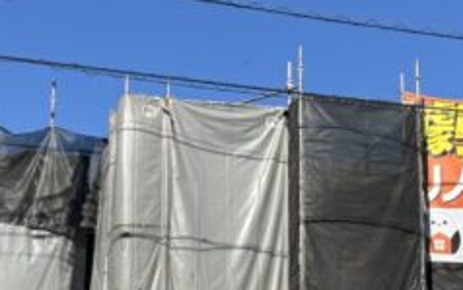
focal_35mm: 89
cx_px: 272
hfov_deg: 23.3
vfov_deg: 14.6
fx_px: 1124
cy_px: 216
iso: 50
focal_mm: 5.96
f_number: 1.6
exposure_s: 1/3311
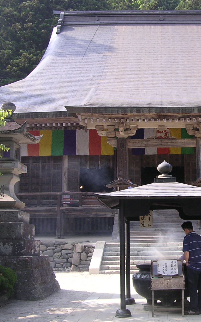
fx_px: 473
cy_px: 161
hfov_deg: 23.3
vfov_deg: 37.5
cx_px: 182
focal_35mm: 54
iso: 100
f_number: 2.8
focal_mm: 5.8
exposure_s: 1/226
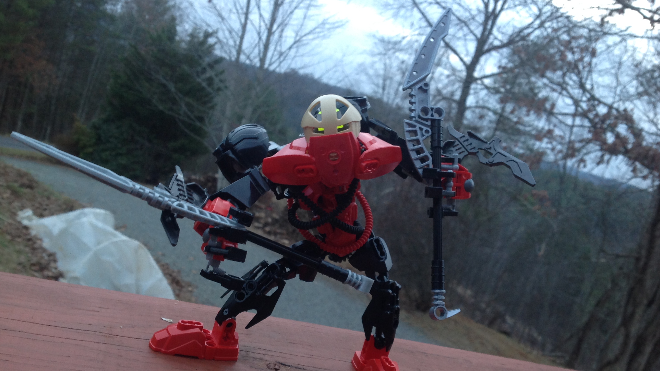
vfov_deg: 30.4
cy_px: 215
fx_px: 682
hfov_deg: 51.6
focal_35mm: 39
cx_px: 332
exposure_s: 1/15
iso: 100
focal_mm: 4.28
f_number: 2.4
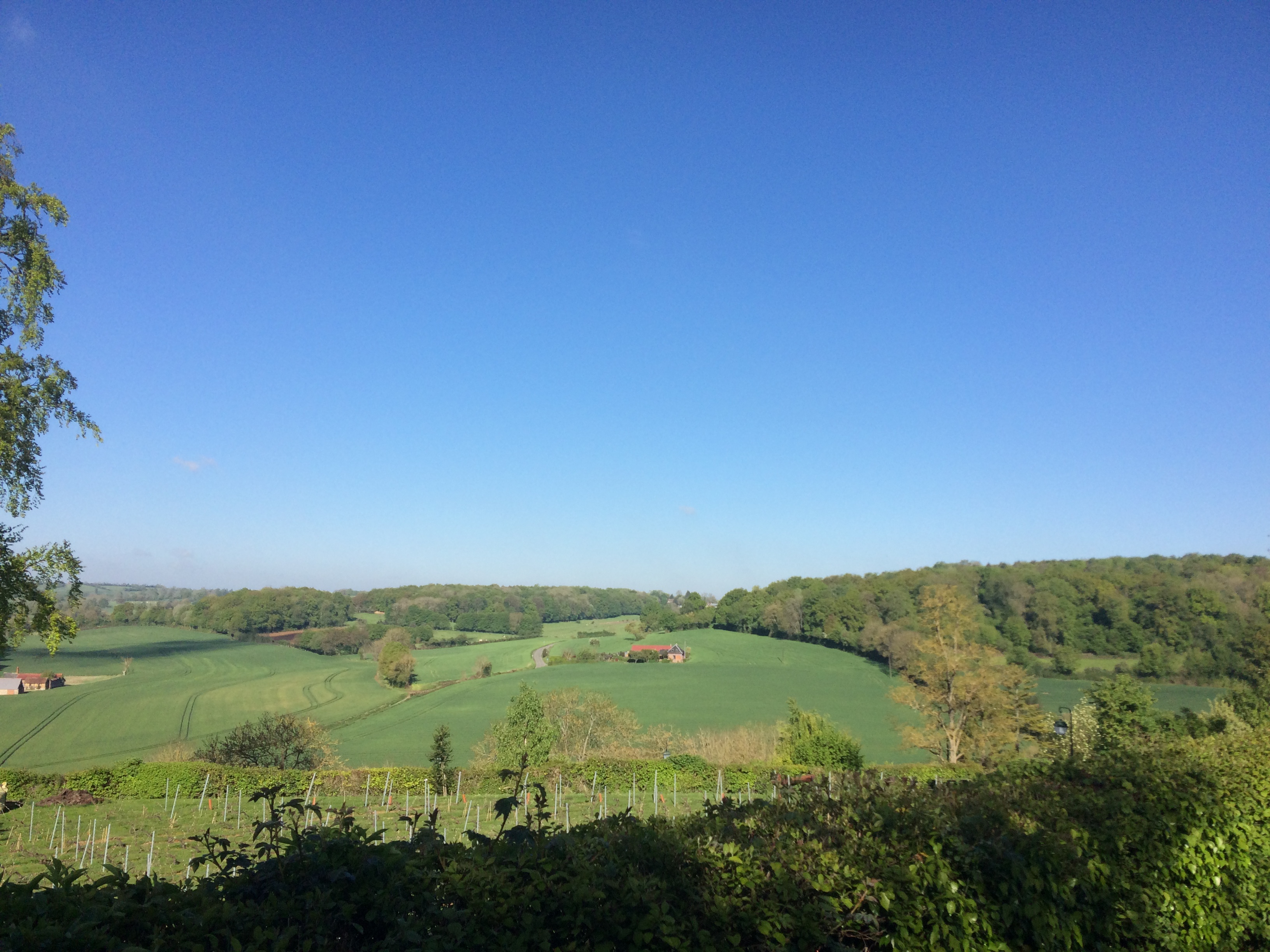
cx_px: 635
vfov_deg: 48.2
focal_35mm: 29
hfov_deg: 61.7
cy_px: 476
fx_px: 1064
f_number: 2.2
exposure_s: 1/2415
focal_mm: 4.15
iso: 32
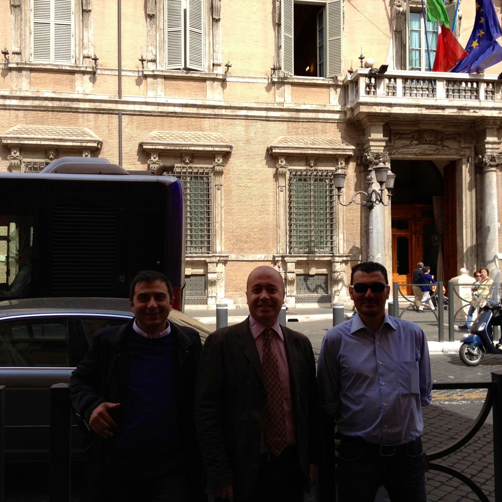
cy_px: 250
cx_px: 293
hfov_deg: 39.9
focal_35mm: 42
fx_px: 689
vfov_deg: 40.0
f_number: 2.4
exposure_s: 1/951
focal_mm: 4.28
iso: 64
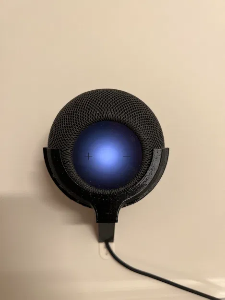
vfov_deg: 67.3
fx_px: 225
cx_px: 112
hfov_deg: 53.1
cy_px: 150
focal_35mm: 26
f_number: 1.5
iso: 80
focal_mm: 5.7
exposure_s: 1/60
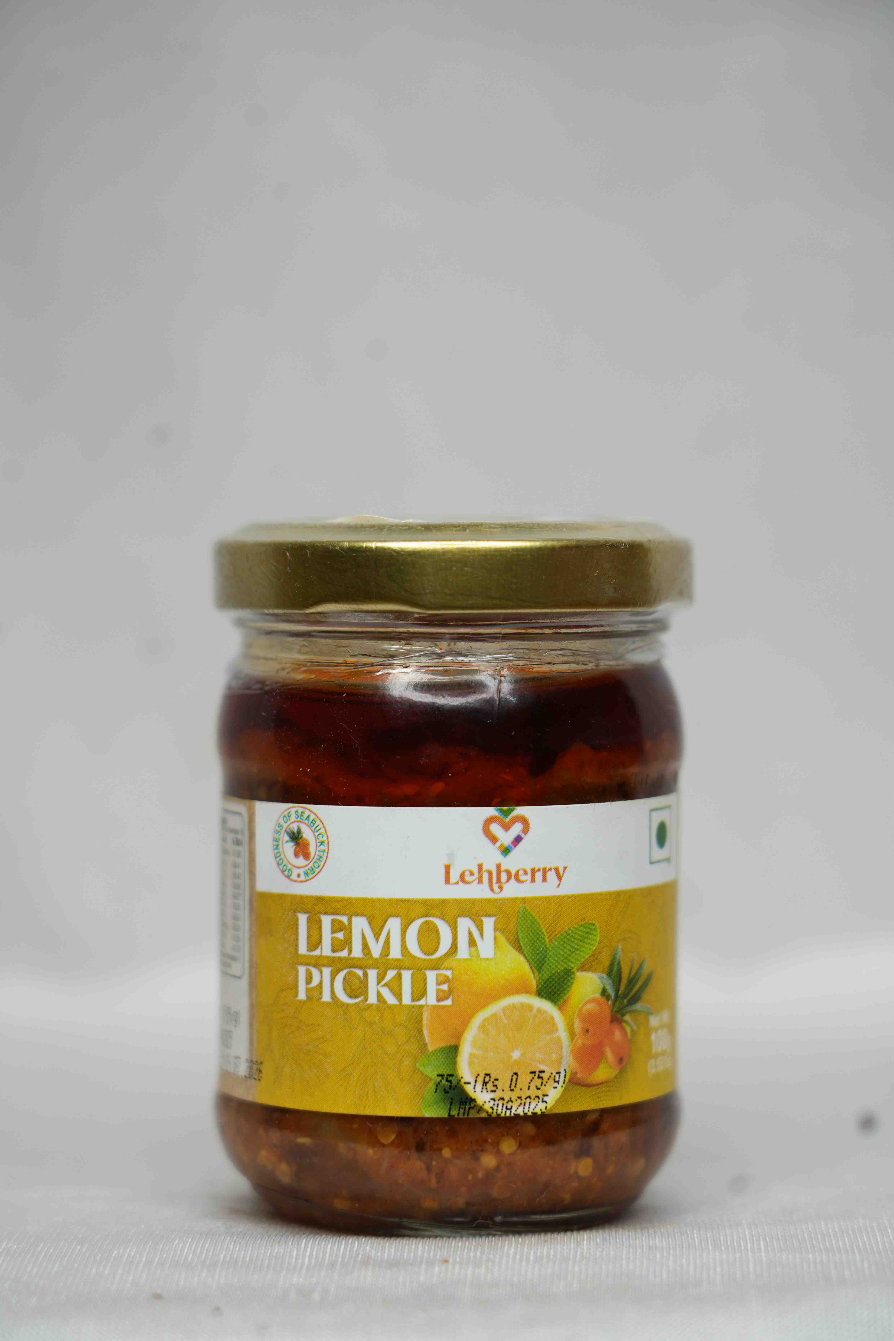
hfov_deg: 13.0
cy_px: 670
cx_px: 447
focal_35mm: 105
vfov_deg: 19.5
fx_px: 3911
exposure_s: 1/80
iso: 250
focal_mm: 105
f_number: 5
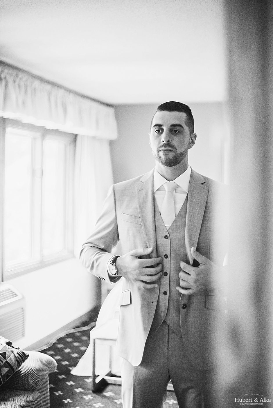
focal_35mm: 50
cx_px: 136
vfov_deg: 39.6
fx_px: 568
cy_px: 204
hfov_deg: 27.0
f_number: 1.4
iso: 1000
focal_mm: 50
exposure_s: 1/400
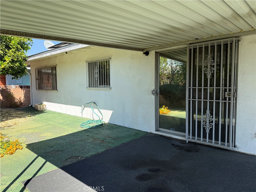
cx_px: 128
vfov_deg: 56.8
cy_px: 96
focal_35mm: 24
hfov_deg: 71.6
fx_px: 177
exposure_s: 1/1770
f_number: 1.78
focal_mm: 6.76
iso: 100
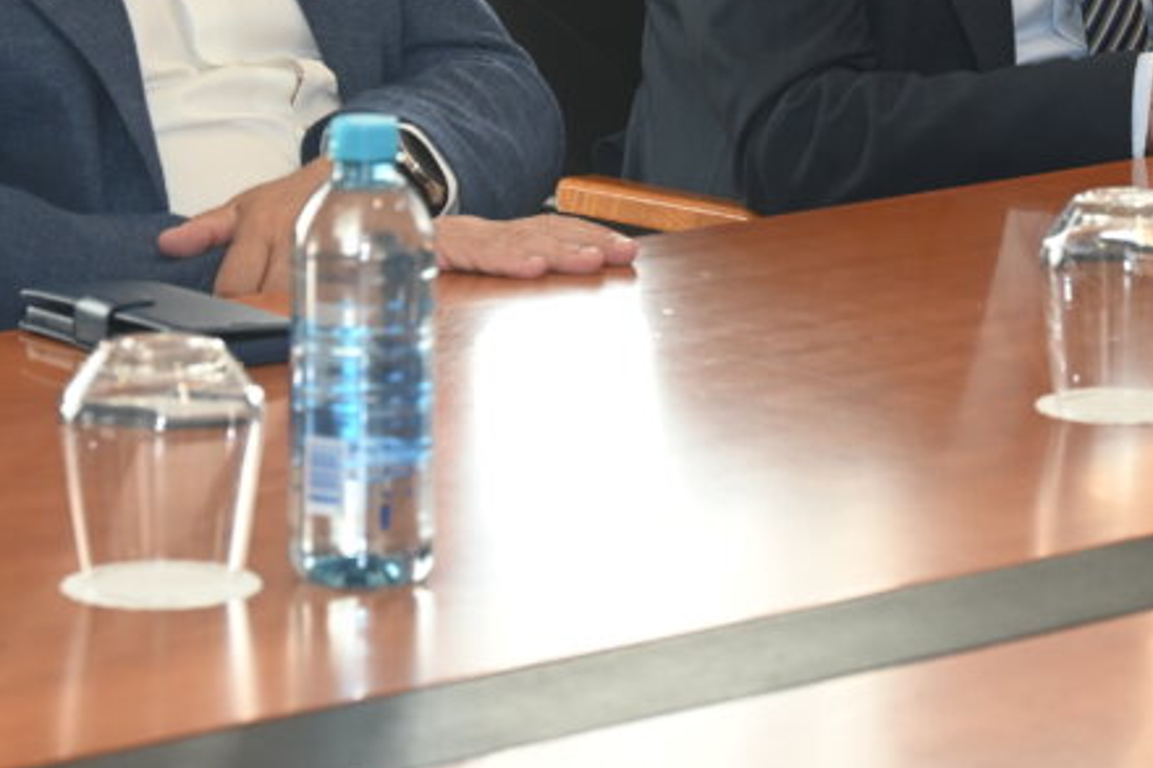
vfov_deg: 7.6
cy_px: -109
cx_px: 956
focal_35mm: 179
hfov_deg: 11.4
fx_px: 5731
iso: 720
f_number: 6
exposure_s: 1/80
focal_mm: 77
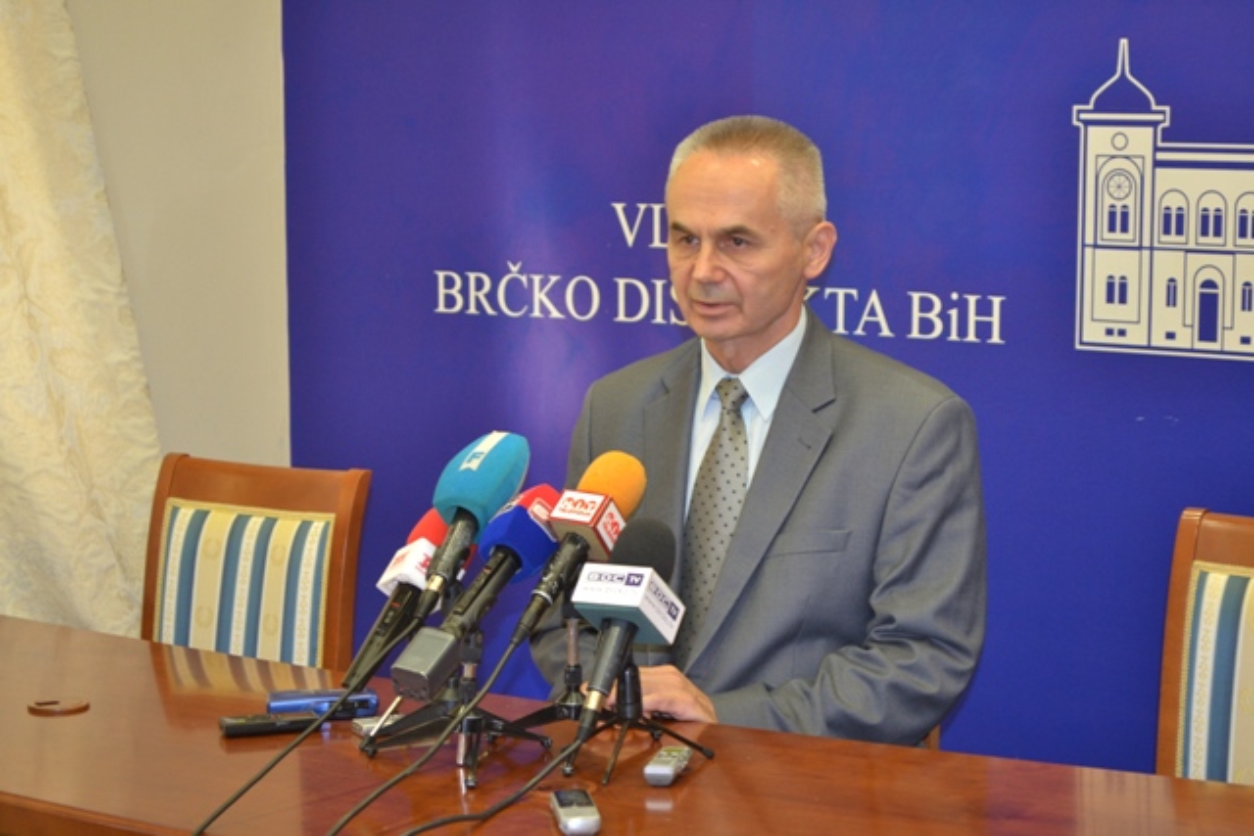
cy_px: 418
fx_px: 2874
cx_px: 627
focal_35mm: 82
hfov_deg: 24.6
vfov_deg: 16.6
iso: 800
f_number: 5.6
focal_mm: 55
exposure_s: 1/30
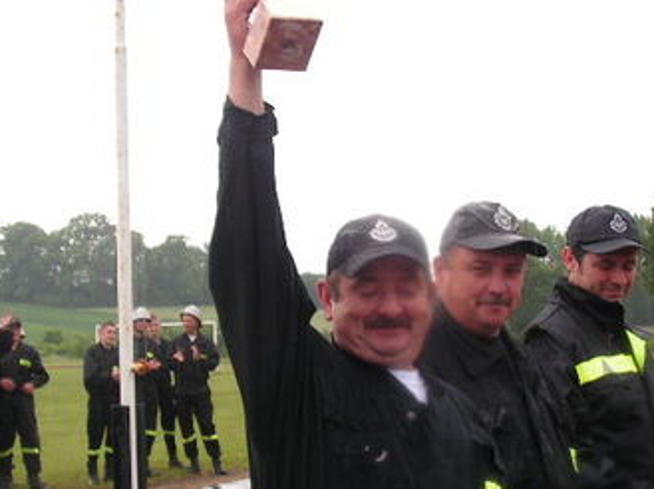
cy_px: 293
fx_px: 1321
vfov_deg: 20.9
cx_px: 366
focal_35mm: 70
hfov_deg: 27.8
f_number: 3.2
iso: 64
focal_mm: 7.8
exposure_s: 1/160
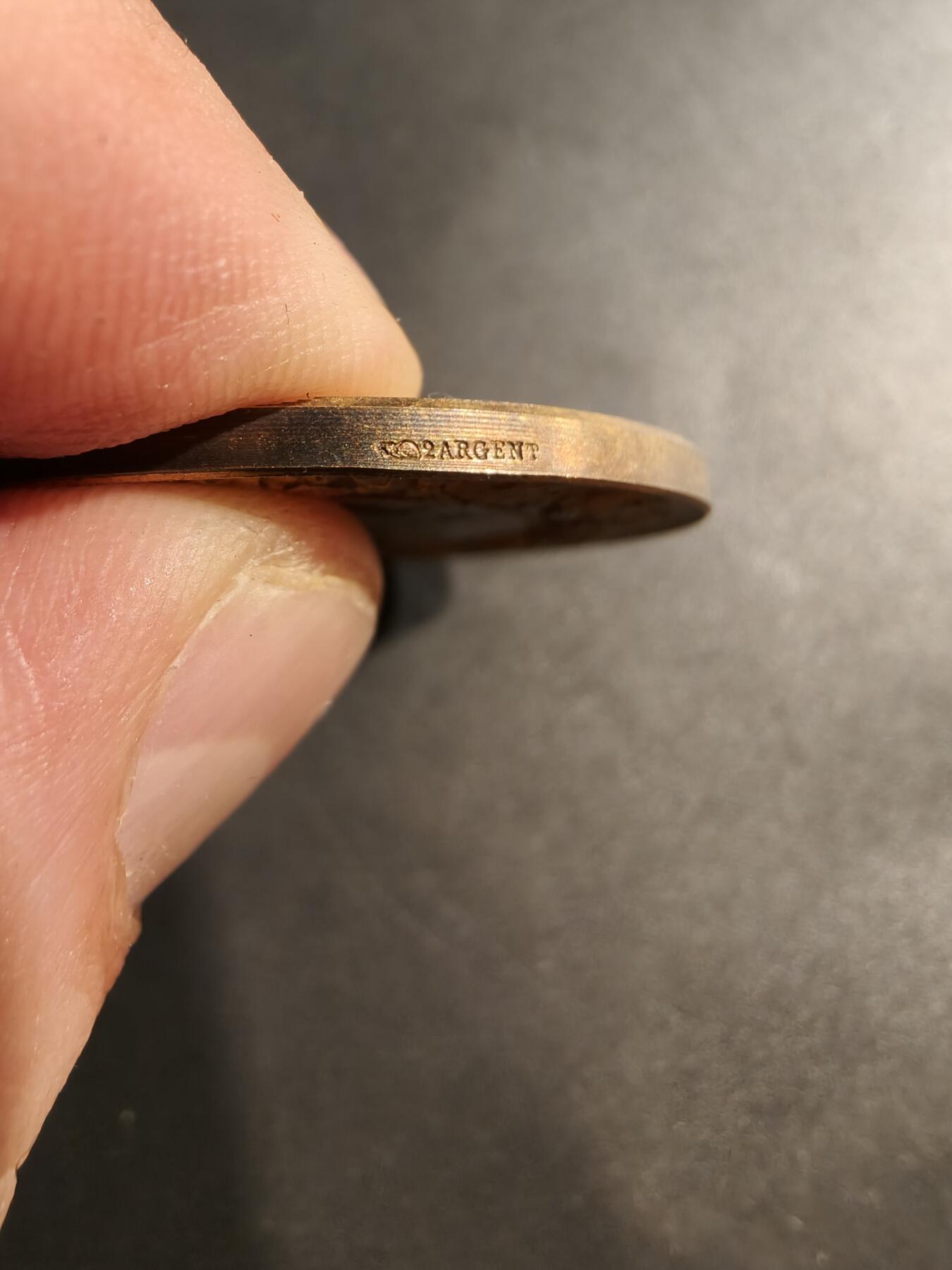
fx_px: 843
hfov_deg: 58.9
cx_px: 476
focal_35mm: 23
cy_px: 635
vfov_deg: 73.9
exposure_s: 1/74.1
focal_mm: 2.32
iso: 250
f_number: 2
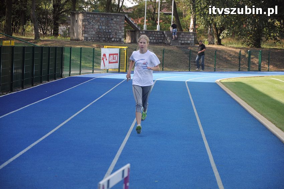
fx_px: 1241
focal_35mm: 158
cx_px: 142
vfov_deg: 8.7
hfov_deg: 13.1
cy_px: 94
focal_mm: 105
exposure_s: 1/500
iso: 400
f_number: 5.6
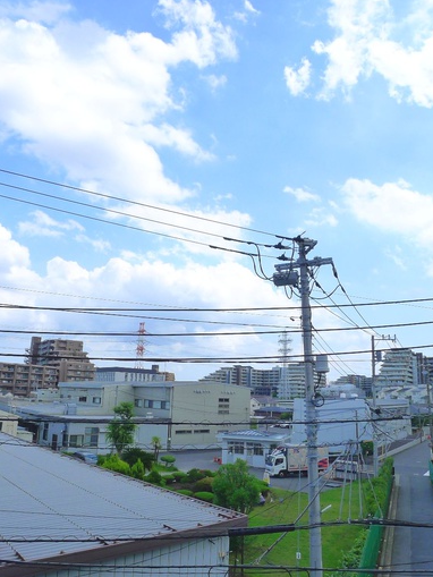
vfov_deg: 55.3
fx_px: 550
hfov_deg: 42.9
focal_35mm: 33
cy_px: 288
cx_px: 247
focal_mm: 5.1
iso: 125
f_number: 4
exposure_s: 1/640
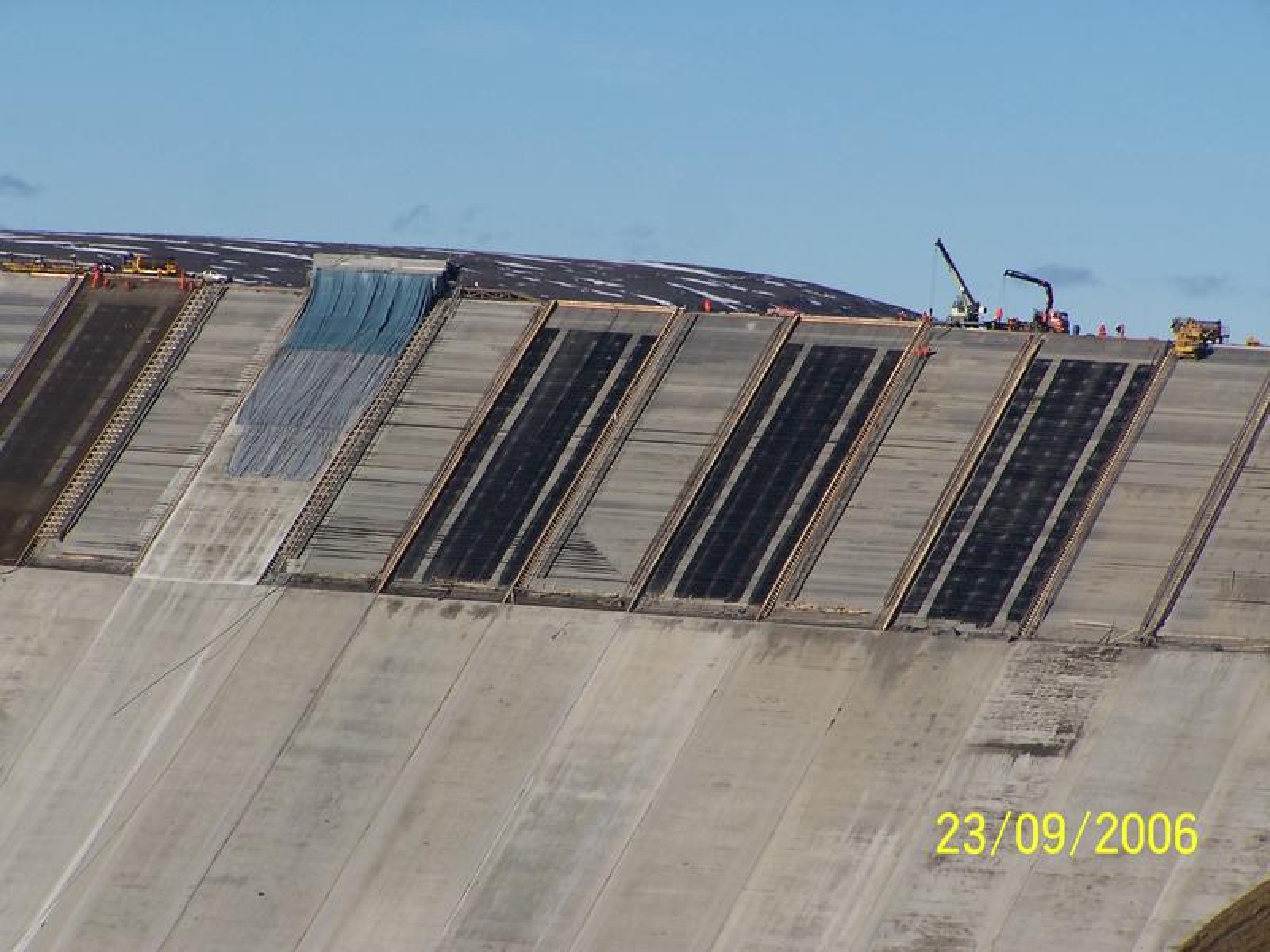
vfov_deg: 5.5
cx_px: 635
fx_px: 9832
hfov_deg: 7.4
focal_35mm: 268
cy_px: 476
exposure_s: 1/350
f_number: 7.1
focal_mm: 44.4
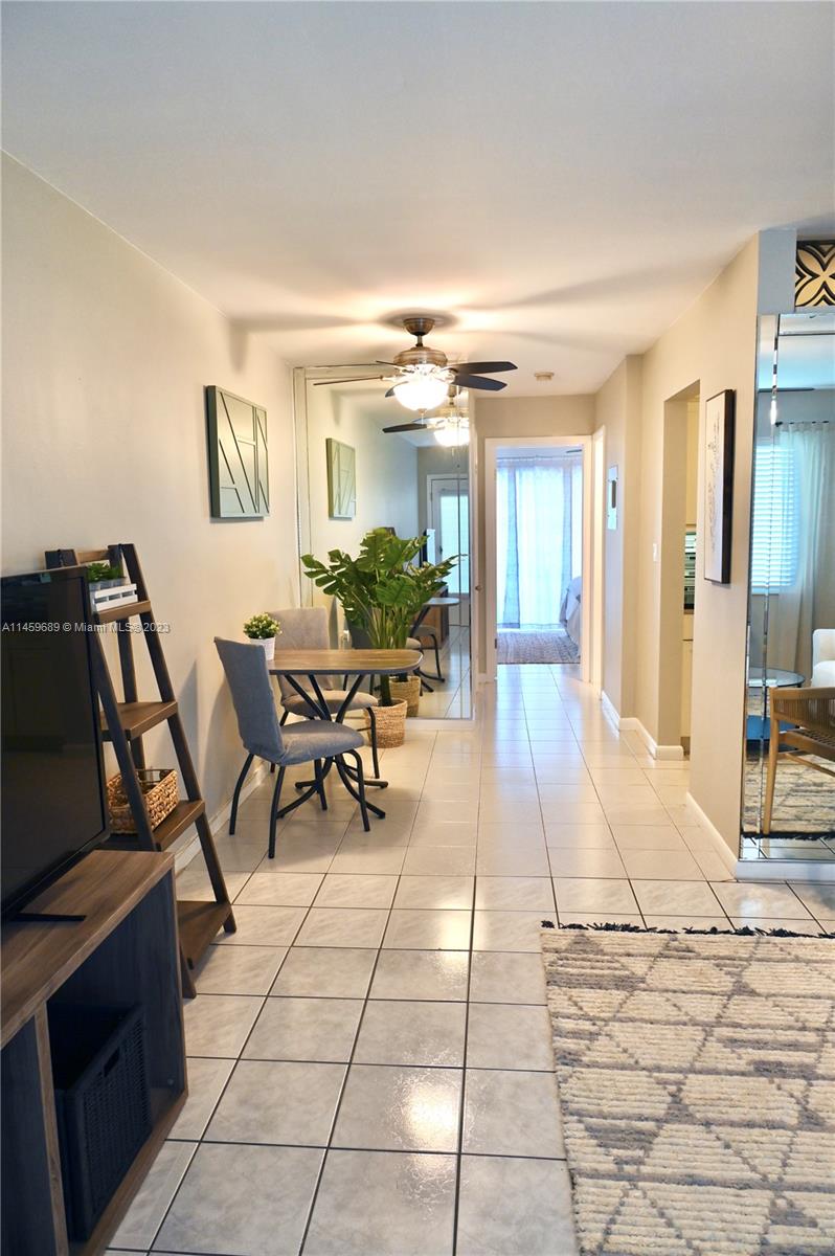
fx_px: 836
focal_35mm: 24
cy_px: 628
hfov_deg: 53.1
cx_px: 418
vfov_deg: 73.8
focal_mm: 24
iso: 1600
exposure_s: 1/25
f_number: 7.1
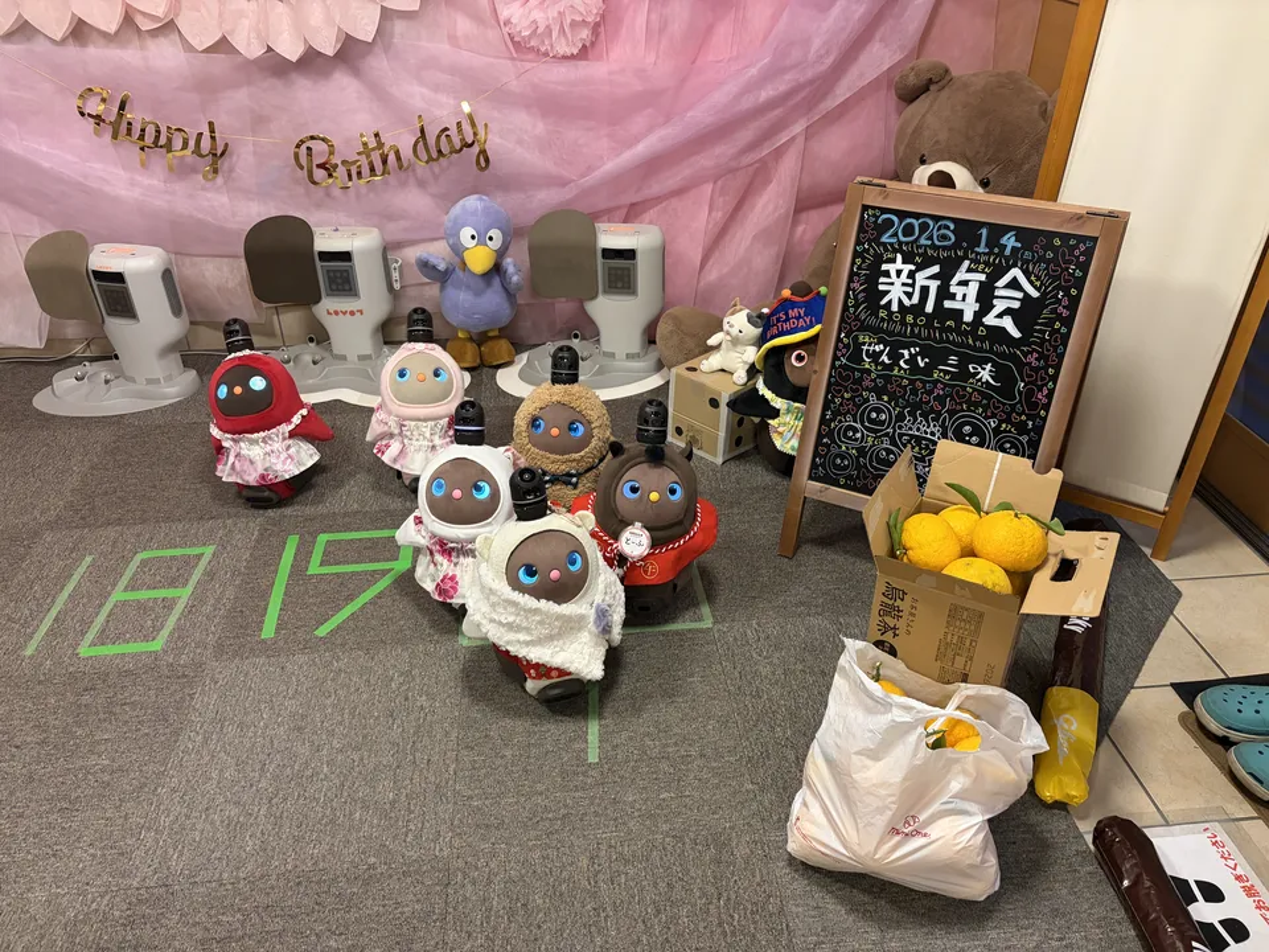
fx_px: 953
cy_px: 476
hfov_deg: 67.3
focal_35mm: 26
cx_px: 634
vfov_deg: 53.1
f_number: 1.6
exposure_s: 1/60
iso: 160
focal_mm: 5.96
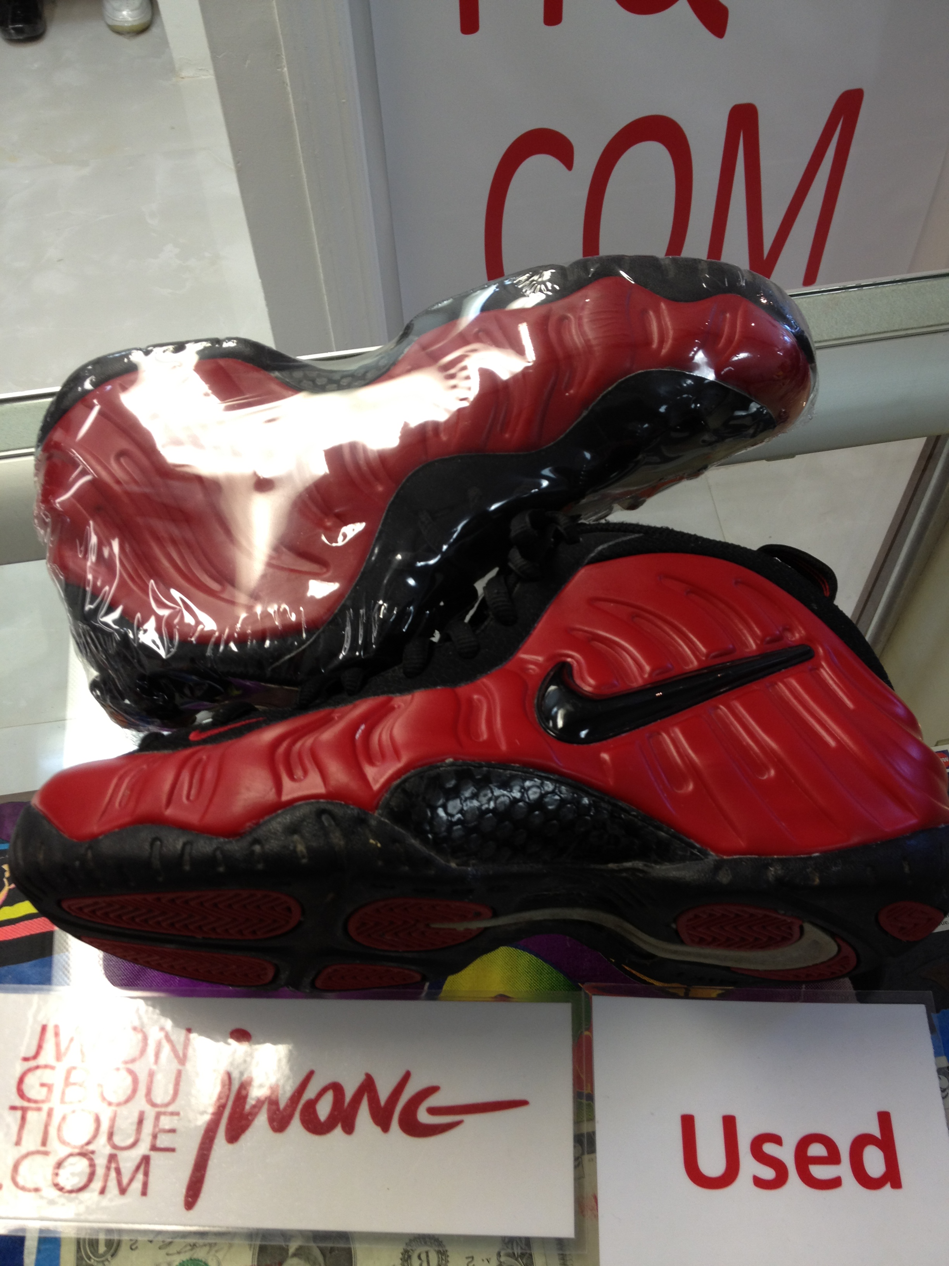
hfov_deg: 40.7
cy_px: 633
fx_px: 1279
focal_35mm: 35
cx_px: 474
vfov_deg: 52.6
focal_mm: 4.28
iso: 64
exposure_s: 1/24
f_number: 2.4
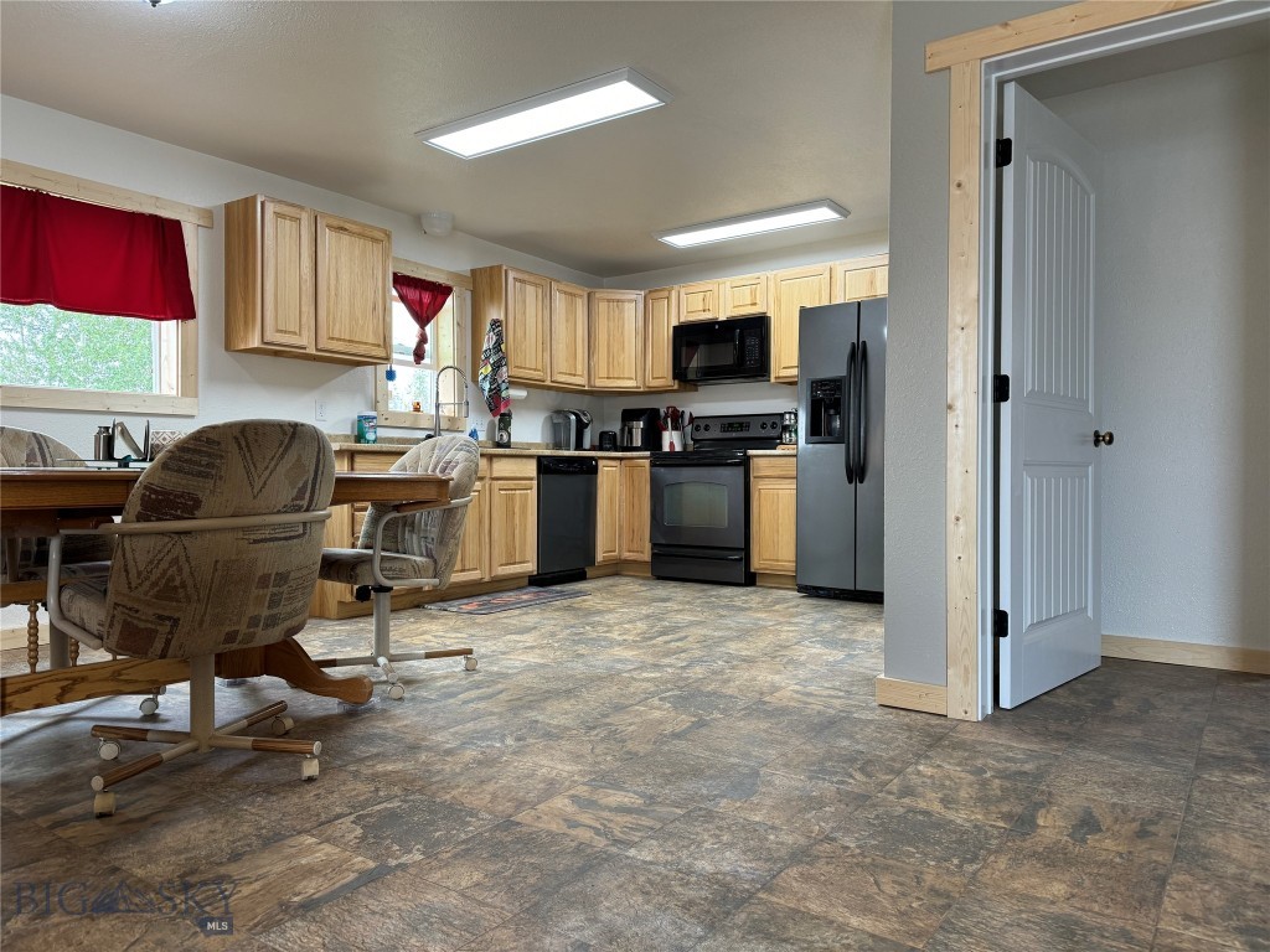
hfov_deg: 71.6
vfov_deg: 56.8
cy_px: 476
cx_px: 635
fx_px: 881
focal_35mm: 24
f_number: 1.78
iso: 160
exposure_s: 1/120
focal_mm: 6.76
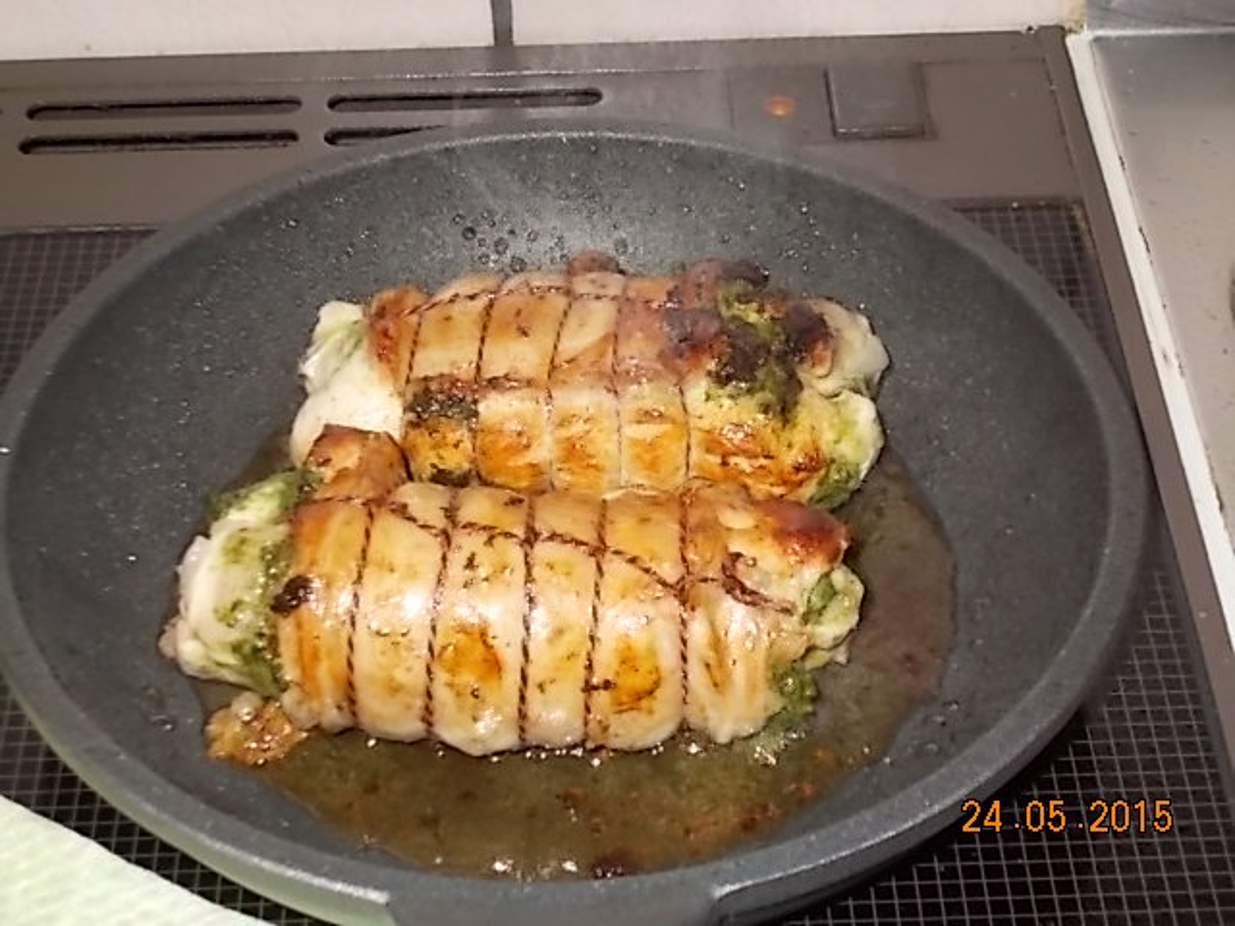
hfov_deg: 25.7
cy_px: 463
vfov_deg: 19.4
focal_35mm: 76
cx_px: 618
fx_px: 2711
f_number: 5.8
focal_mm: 13.5
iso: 200
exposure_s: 1/60
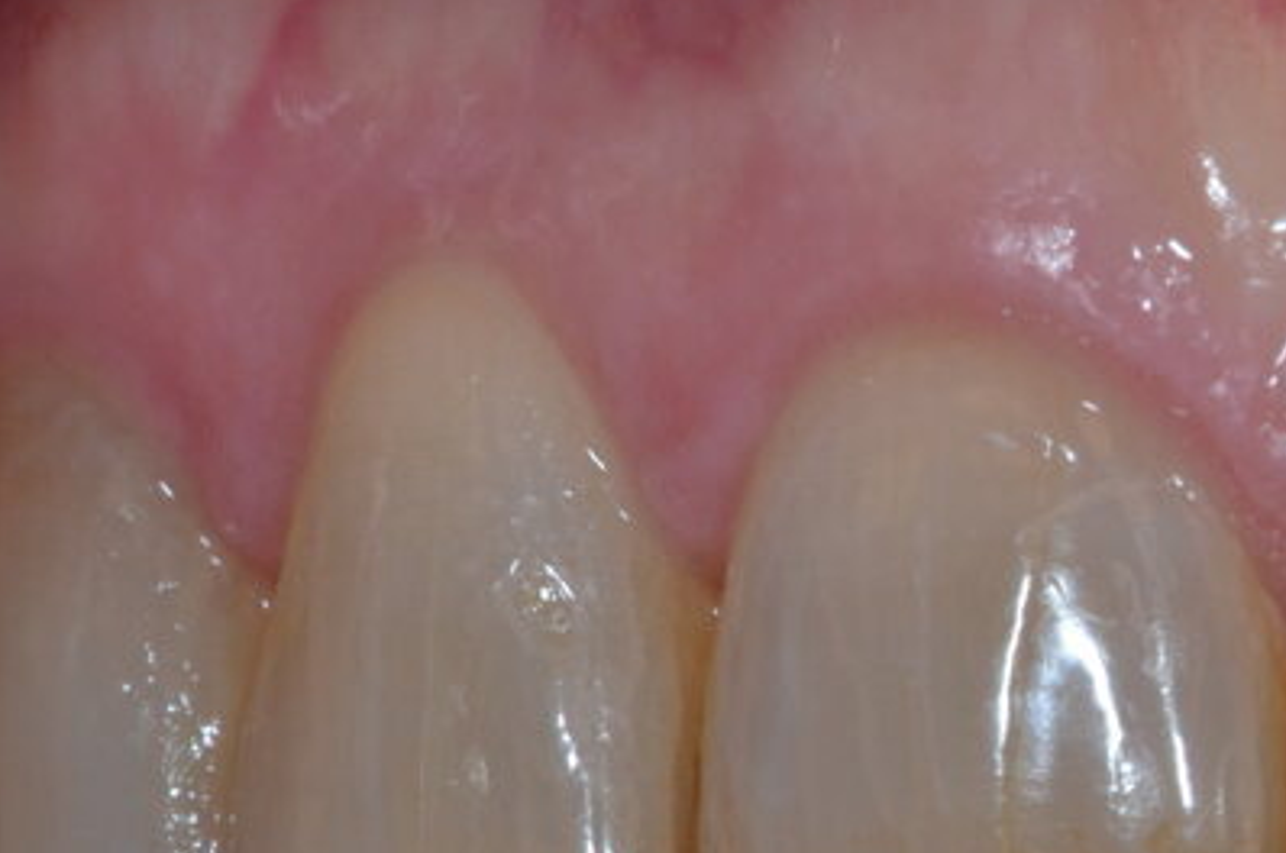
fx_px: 9882
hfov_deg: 7.4
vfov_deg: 4.9
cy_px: 706
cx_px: 1315
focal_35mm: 277
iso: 800
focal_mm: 85
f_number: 32
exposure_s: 1/60
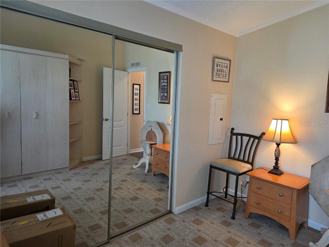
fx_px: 219
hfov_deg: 73.9
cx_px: 164
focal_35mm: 23
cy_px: 124
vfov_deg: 58.9
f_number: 1.7
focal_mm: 6.25
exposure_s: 1/120
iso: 200
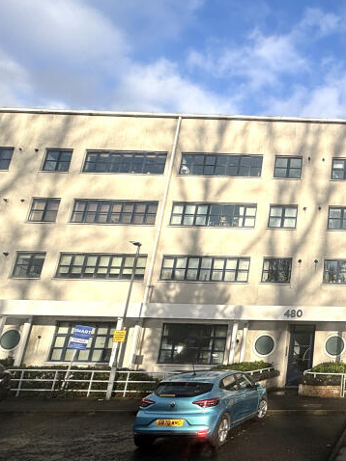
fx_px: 400
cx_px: 413
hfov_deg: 36.4
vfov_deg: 60.0
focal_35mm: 30
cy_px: 236
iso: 25
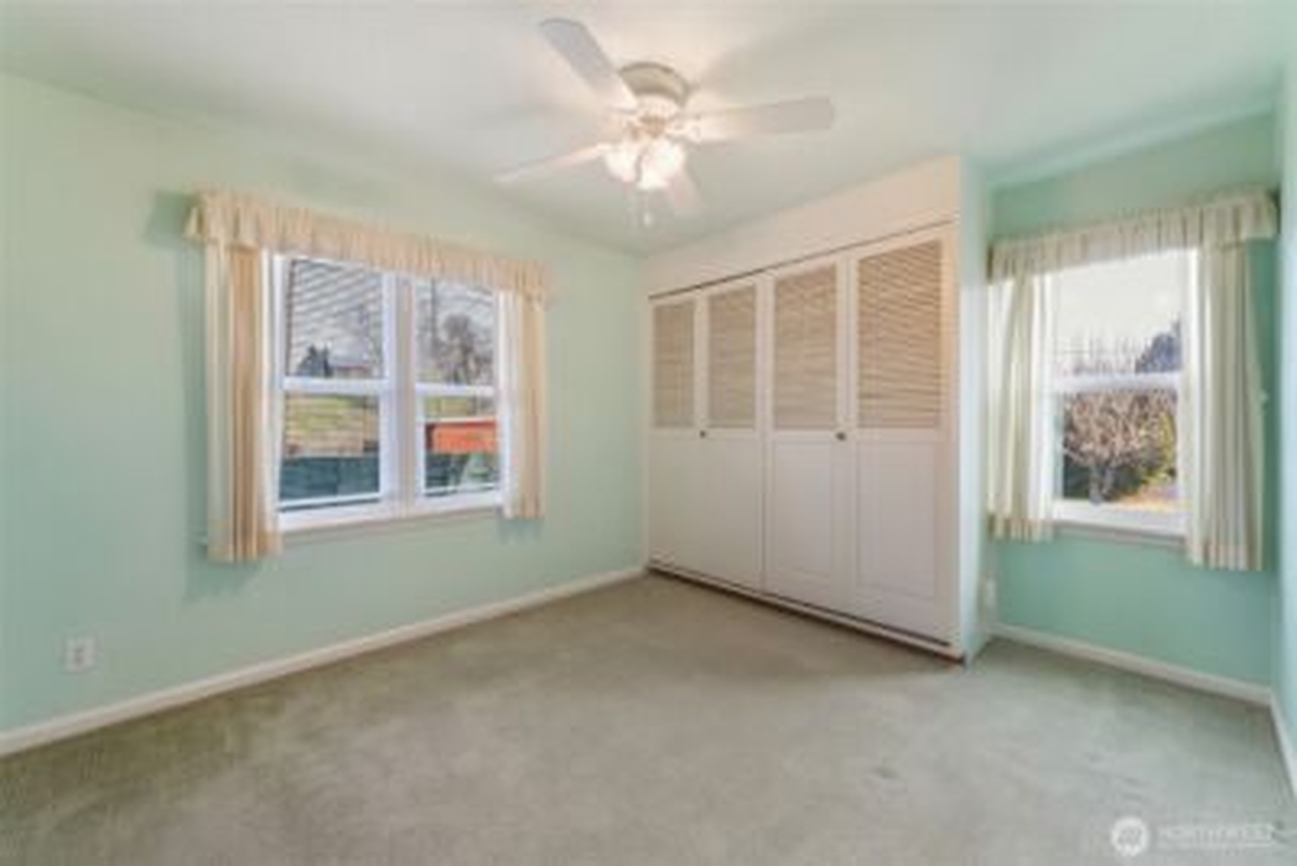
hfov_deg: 104.2
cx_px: 648
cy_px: 433
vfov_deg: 81.3
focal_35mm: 14
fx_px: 505
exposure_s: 1/200
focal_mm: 14
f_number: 11
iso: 400
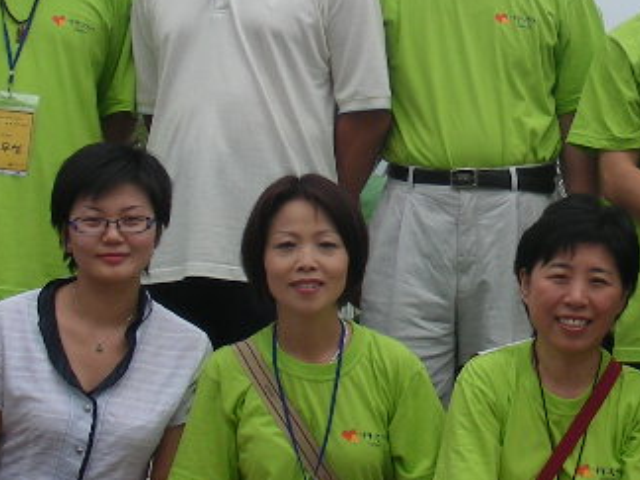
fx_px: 2219
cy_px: 162
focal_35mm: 120
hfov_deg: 16.3
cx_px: 525
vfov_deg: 12.3
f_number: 4
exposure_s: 1/218
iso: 50
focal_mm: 6.3
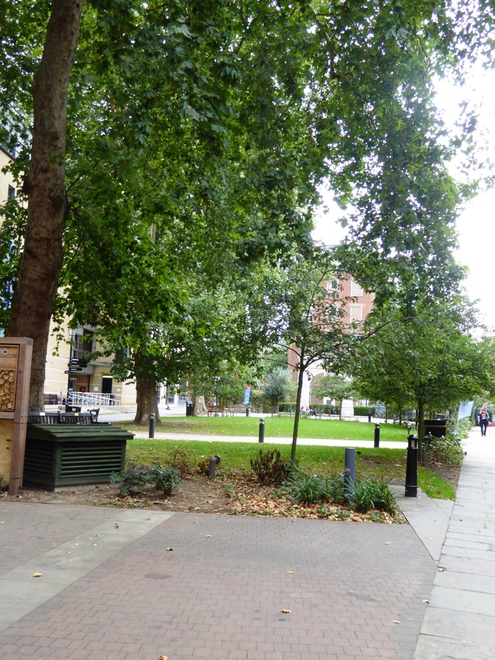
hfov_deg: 39.7
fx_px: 686
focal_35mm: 36
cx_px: 248
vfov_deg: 51.4
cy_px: 330
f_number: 3.7
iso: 125
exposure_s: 1/60
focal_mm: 6.3
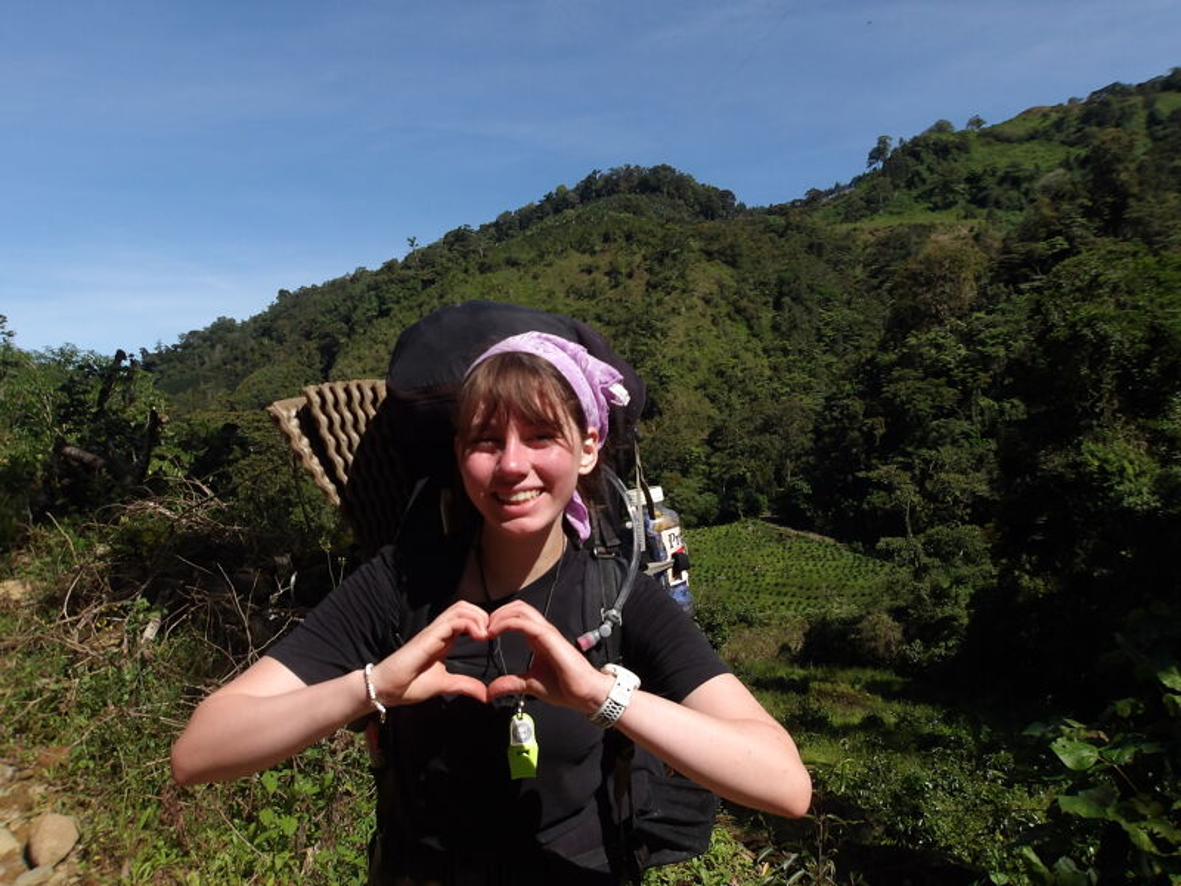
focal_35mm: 27
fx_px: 921
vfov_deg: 51.4
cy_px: 443
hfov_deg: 65.3
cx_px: 590
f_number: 10.4
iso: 100
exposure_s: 1/136
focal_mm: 4.9
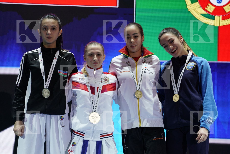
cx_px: 115
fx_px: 1278
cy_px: 77
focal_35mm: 200
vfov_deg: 6.9
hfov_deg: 10.3
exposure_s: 1/250
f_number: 2.8
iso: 400
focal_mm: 200
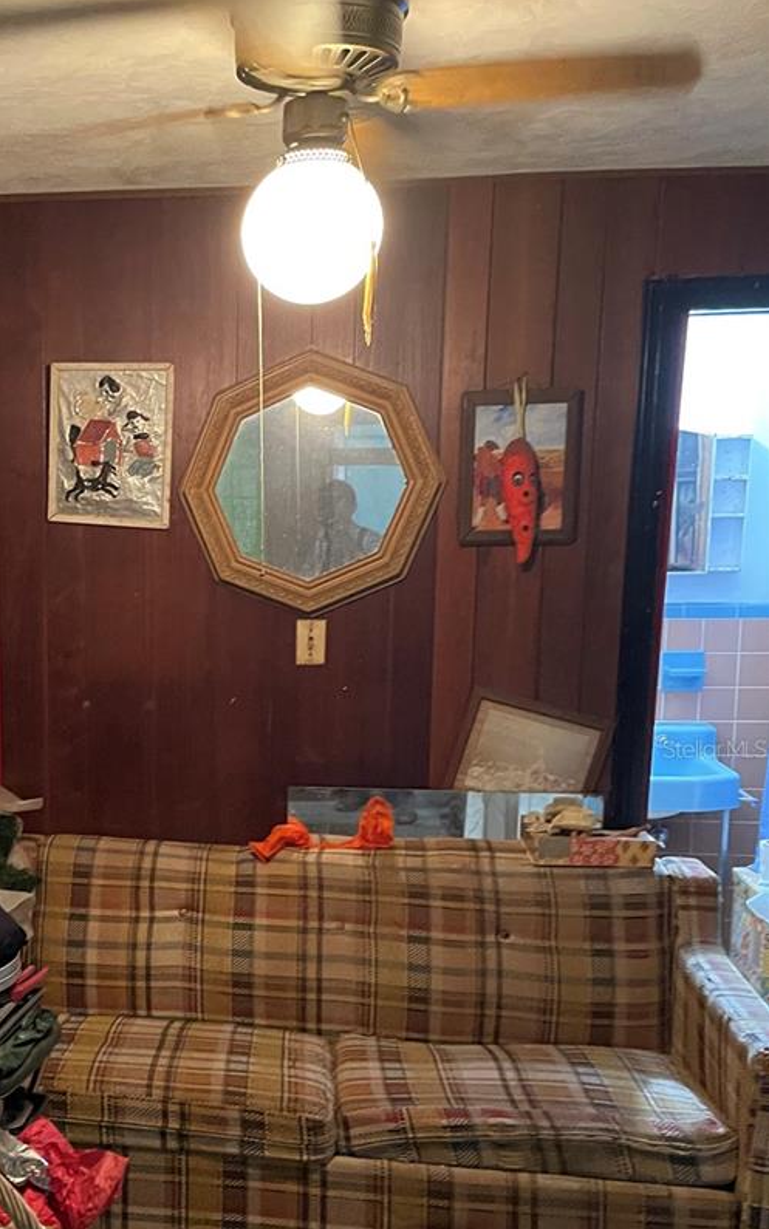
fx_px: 1341
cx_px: 76
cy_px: 748
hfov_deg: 30.6
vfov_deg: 48.9
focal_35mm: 40
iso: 640
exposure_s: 1/30
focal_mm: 5.1
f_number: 1.6
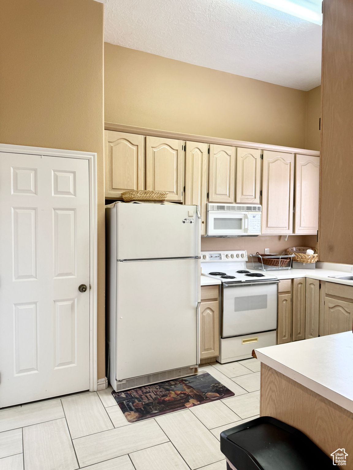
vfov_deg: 71.6
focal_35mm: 24
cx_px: 176
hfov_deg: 56.8
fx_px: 326
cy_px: 235
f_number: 1.78
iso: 125
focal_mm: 6.76
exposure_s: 1/60
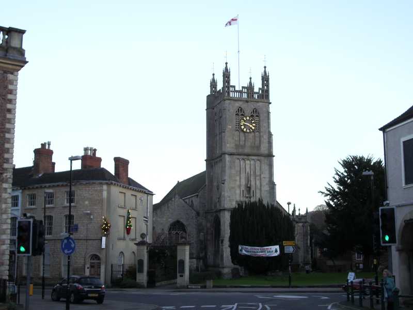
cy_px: 155
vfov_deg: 29.1
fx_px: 597
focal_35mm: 50
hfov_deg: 38.2
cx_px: 206
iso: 100
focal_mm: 8.2
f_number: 3.1
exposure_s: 1/100
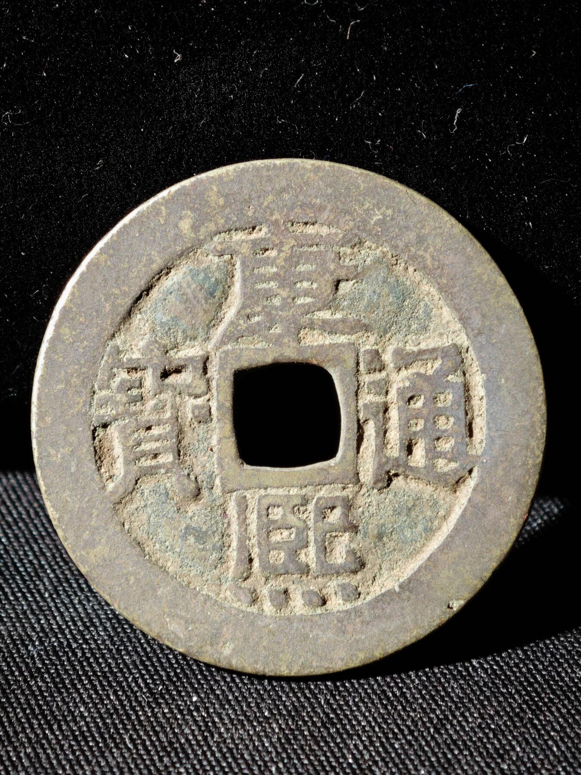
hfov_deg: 15.2
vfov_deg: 20.2
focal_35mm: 97
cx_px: 290
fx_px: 2171
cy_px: 388
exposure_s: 1/101
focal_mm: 9
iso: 500
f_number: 2
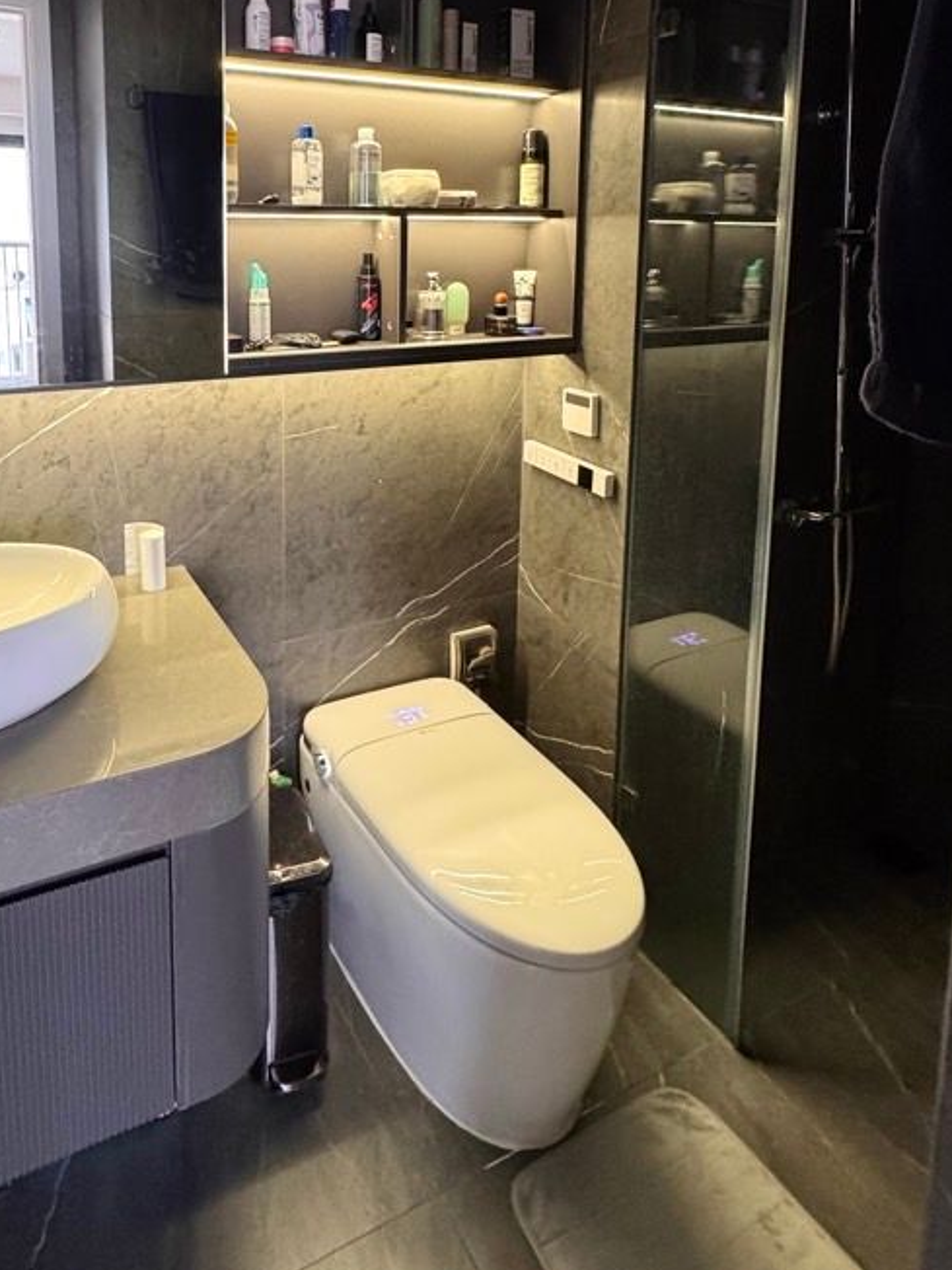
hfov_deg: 59.1
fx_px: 807
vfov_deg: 71.7
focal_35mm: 22
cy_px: 333
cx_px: 288
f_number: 2.2
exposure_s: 1/77
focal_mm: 2.22
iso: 320
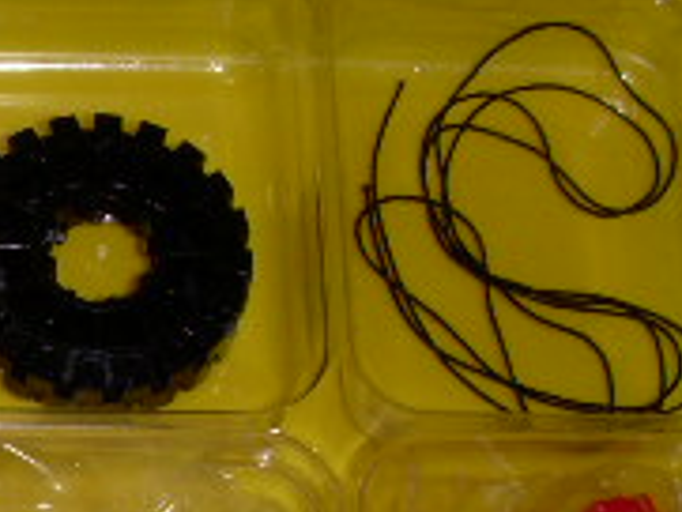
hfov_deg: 14.0
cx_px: -249
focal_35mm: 134
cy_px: 463
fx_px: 2642
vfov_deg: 11.0
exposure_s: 1/30
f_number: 3.3
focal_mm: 6.3
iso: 100
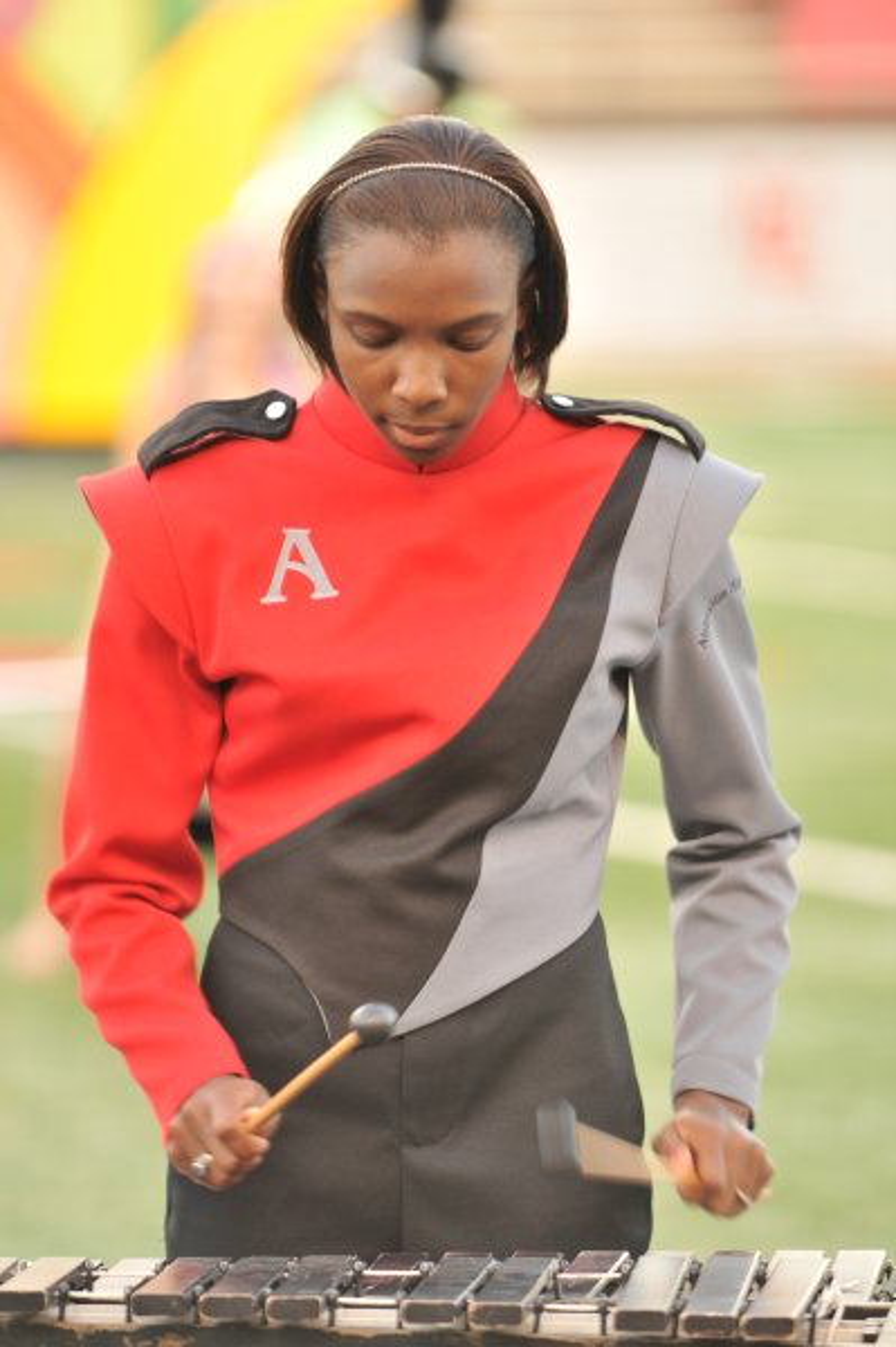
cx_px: 448
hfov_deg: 4.6
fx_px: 11219
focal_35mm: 300
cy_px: 674
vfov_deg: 6.9
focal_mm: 200
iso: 200
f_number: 2.8
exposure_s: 1/80
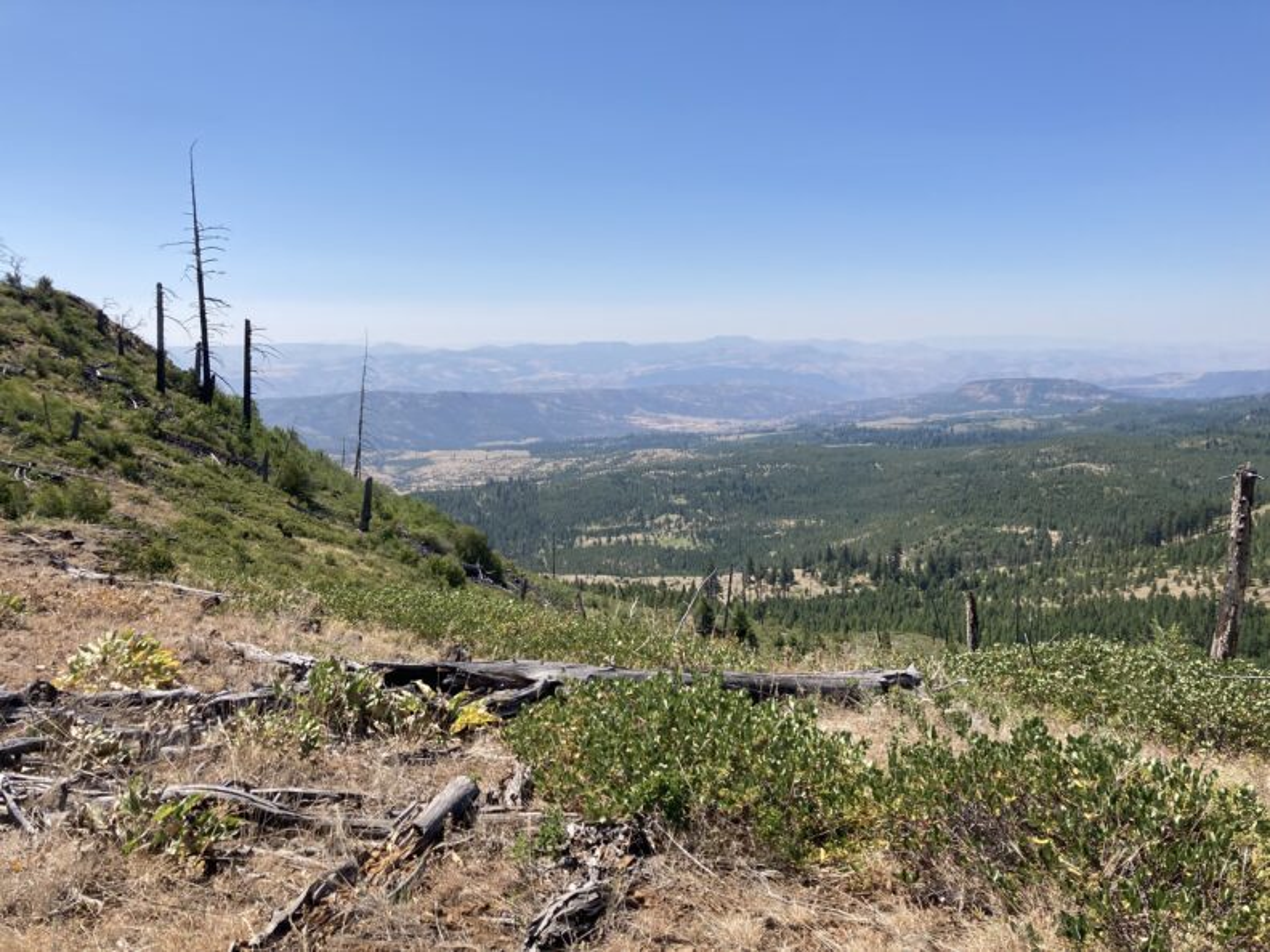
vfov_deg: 49.7
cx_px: 635
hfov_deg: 63.4
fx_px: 1027
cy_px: 476
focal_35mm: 28
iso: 20
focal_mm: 3.99
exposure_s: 1/2404
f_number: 1.8
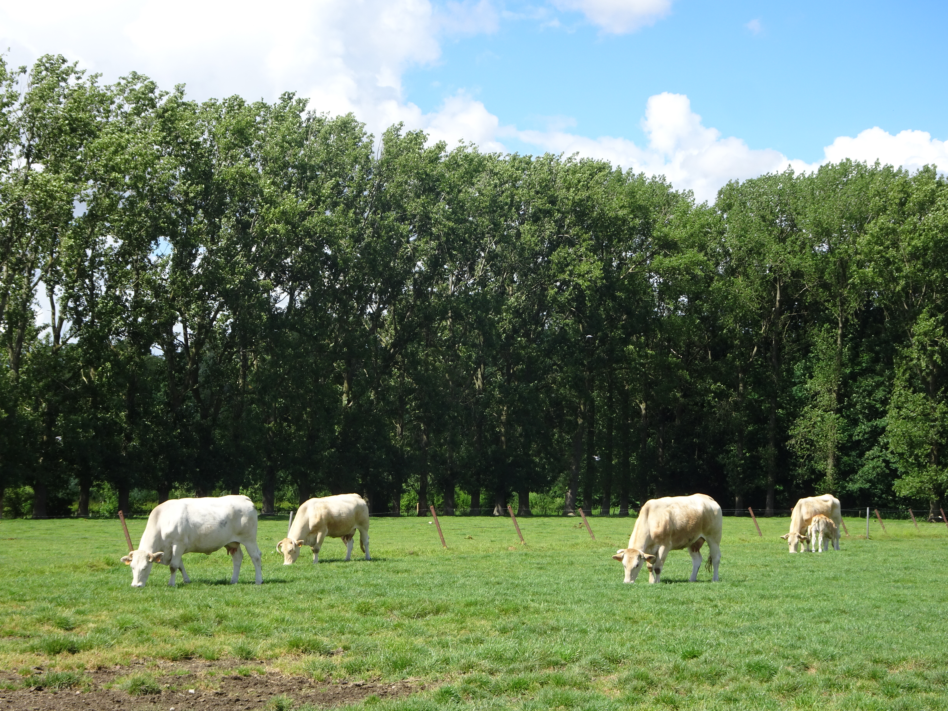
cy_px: 356
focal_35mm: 64
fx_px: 1753
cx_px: 474
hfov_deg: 30.3
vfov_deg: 22.9
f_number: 4.5
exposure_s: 1/320
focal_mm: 10.95
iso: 80
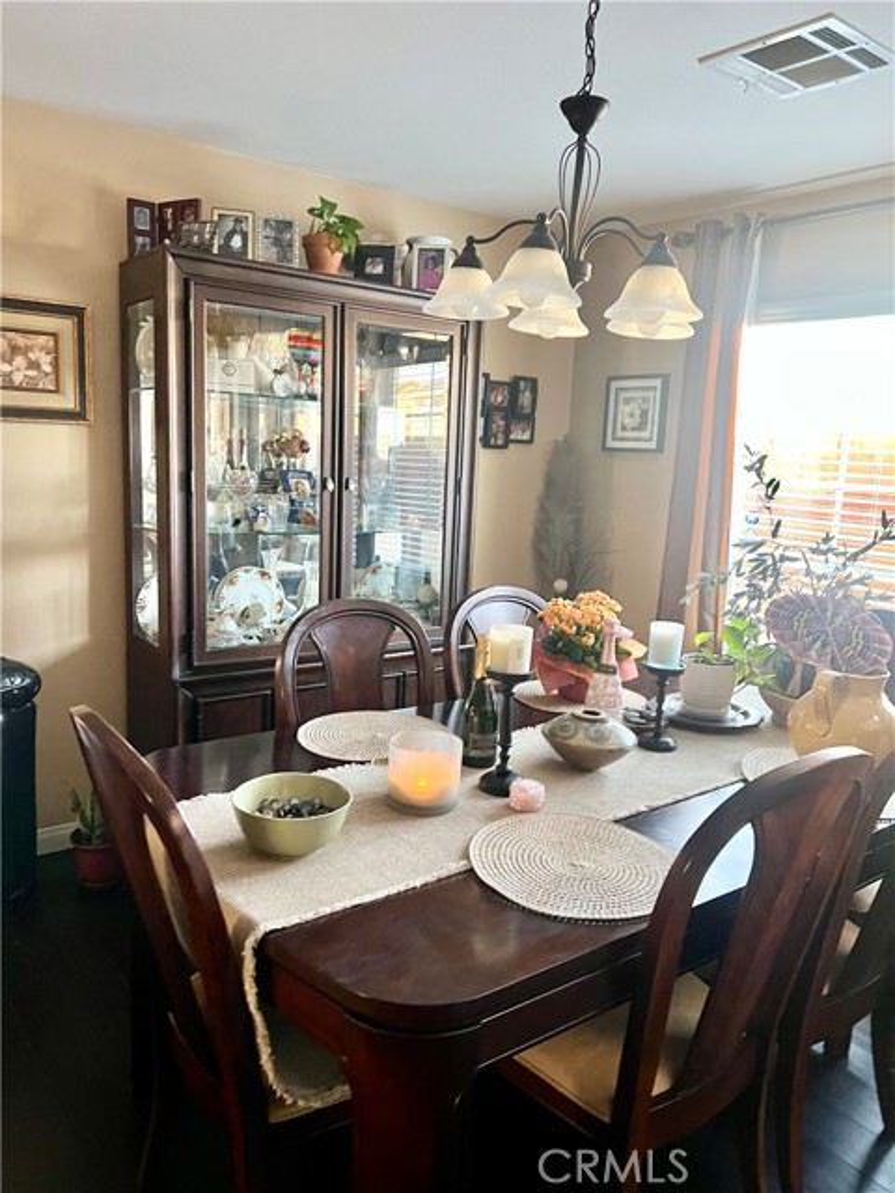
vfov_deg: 67.3
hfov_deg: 53.1
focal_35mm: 26
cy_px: 596
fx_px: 896
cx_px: 448
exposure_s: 1/60
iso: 320
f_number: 1.5
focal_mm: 5.7
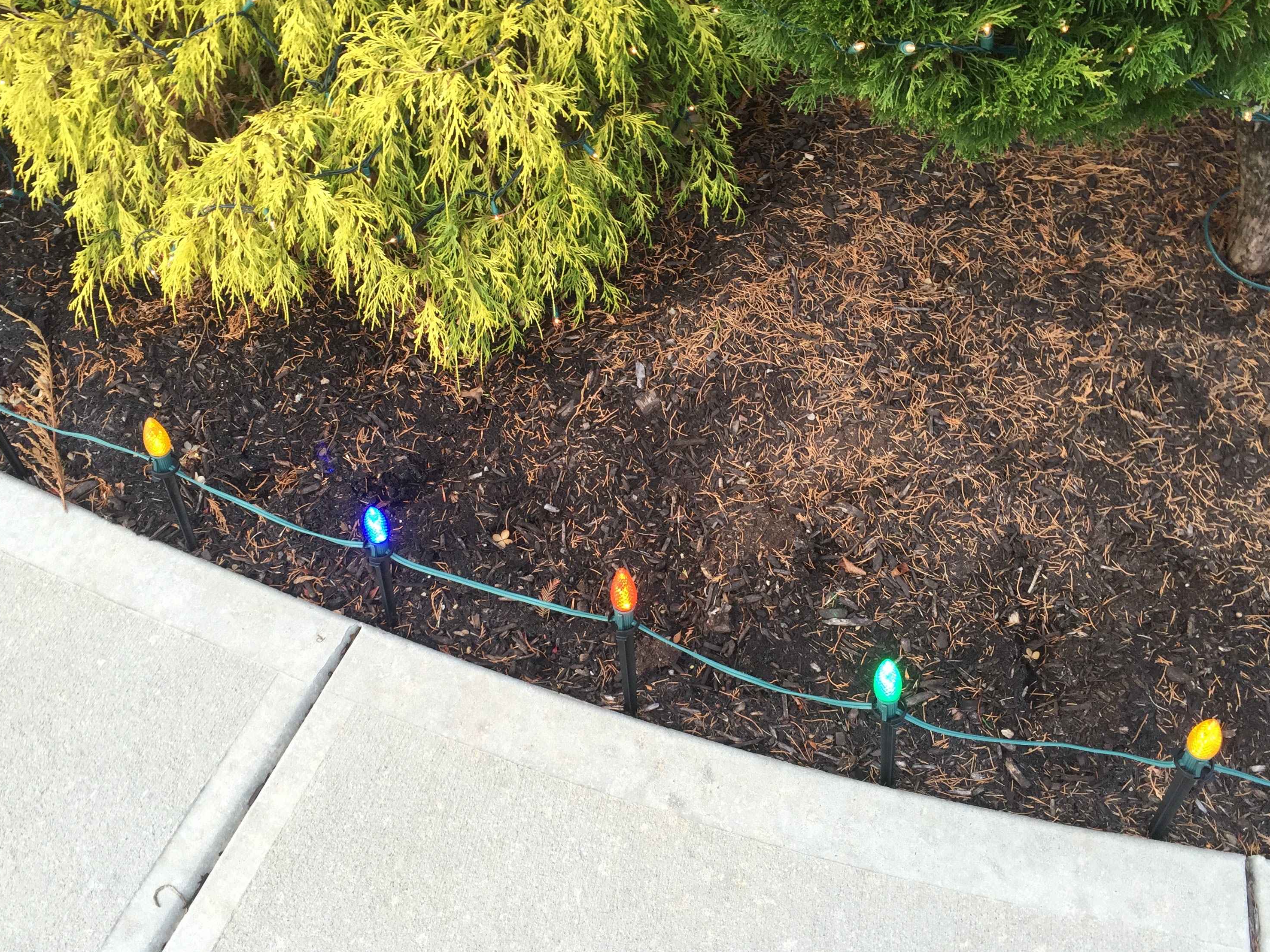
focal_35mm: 32
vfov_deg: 44.1
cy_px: 507
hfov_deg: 56.8
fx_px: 1174
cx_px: 592
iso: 50
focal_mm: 4.15
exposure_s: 1/120
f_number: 2.2
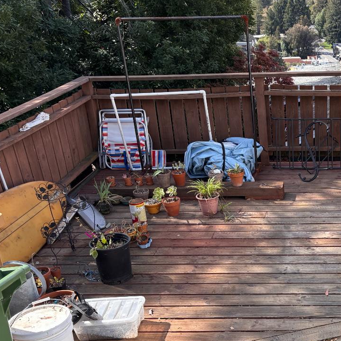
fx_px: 535
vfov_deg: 34.9
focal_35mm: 48
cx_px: 314
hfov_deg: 33.3
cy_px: 240
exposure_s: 1/1248
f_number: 1.6
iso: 50
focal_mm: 5.96
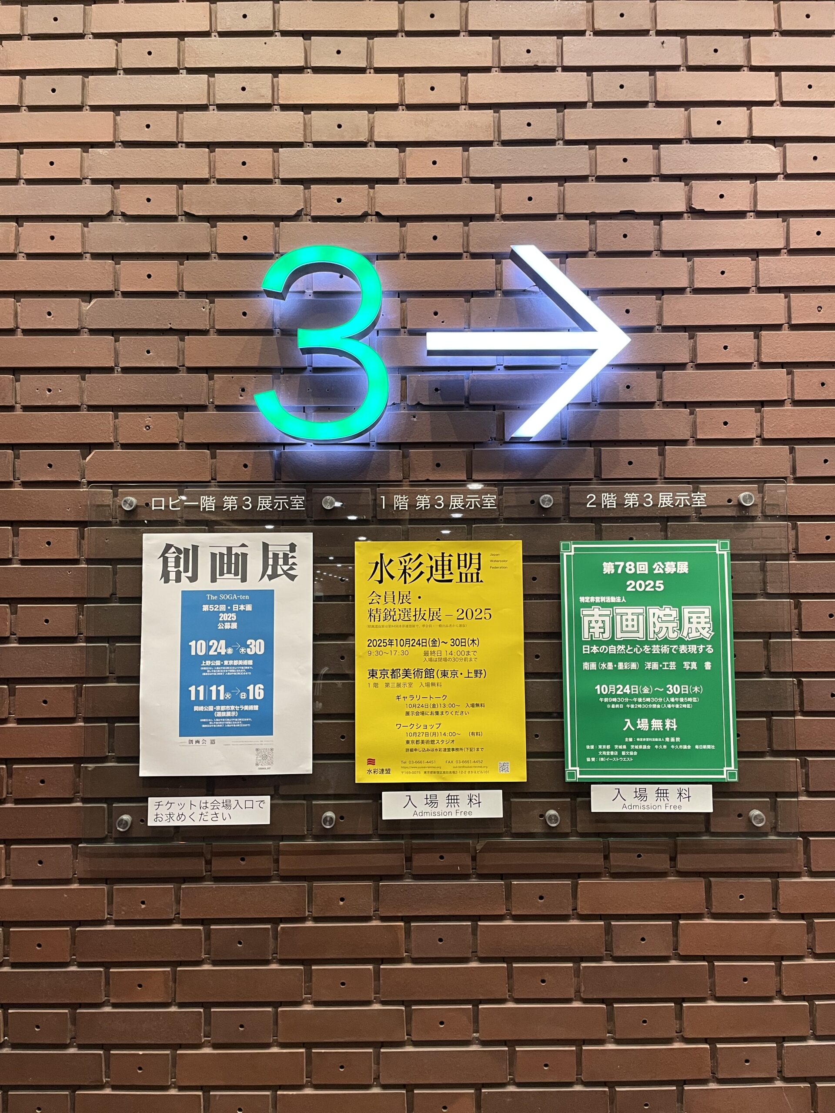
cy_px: 556
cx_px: 418
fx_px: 836
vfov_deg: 67.3
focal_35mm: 26
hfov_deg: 53.1
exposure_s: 1/50
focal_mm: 4.2
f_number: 1.6
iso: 160
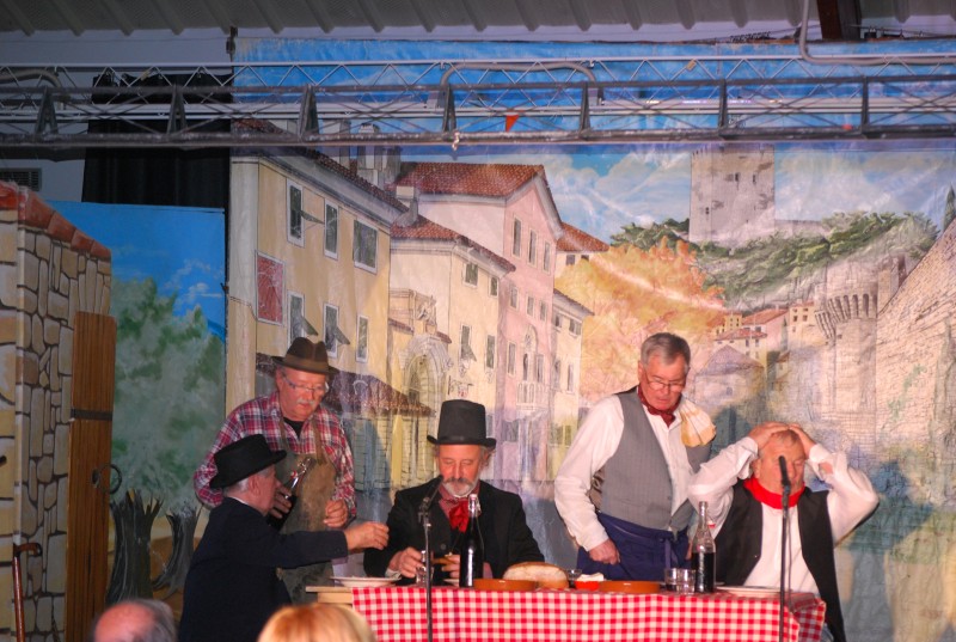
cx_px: 478
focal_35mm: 112
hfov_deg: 18.1
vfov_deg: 12.2
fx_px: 2994
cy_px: 321
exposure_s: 1/60
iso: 720
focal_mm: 75
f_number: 4.2
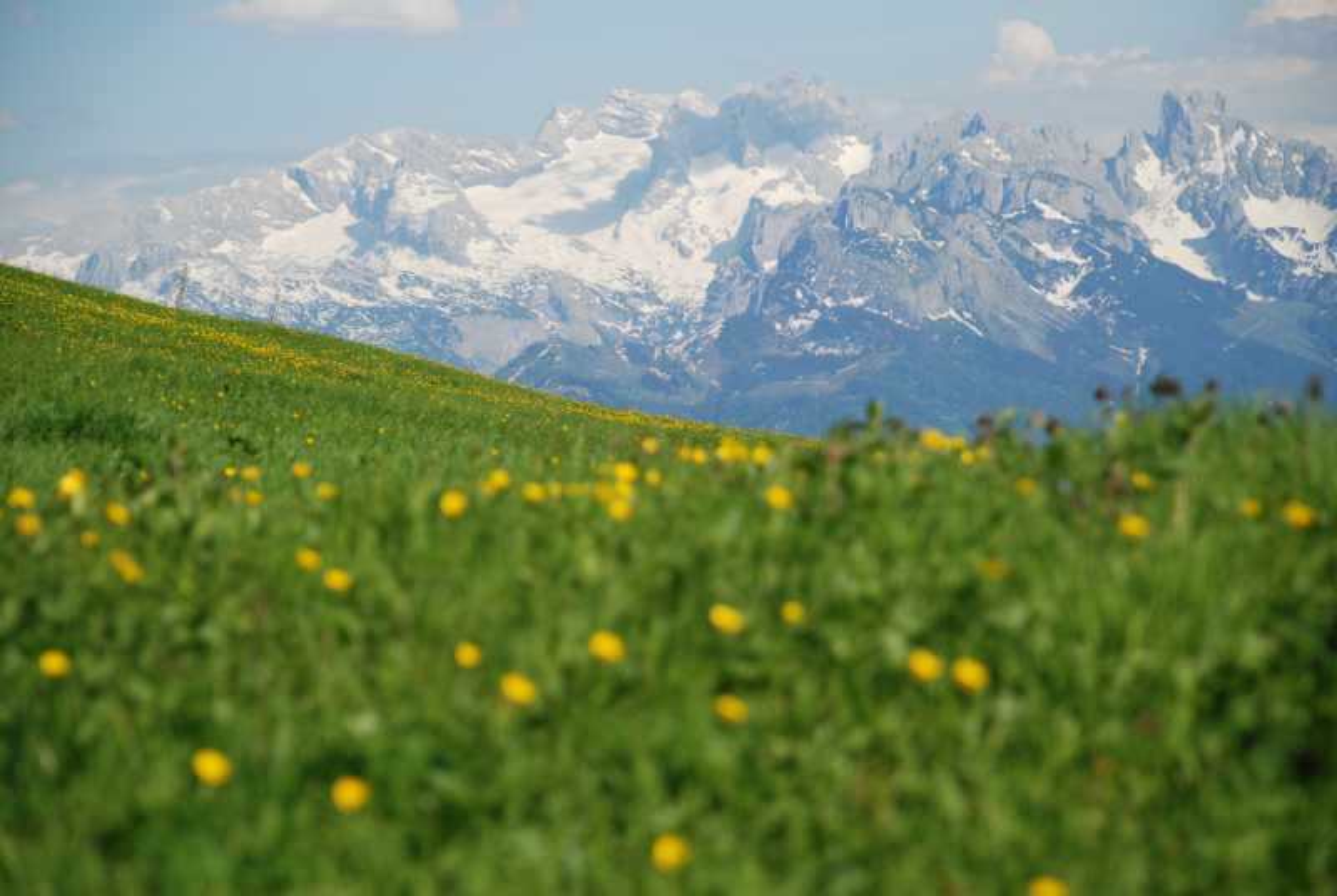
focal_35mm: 150
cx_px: 668
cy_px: 448
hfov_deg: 13.7
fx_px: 5579
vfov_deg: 9.2
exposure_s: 1/4000
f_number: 6.3
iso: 800
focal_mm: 100
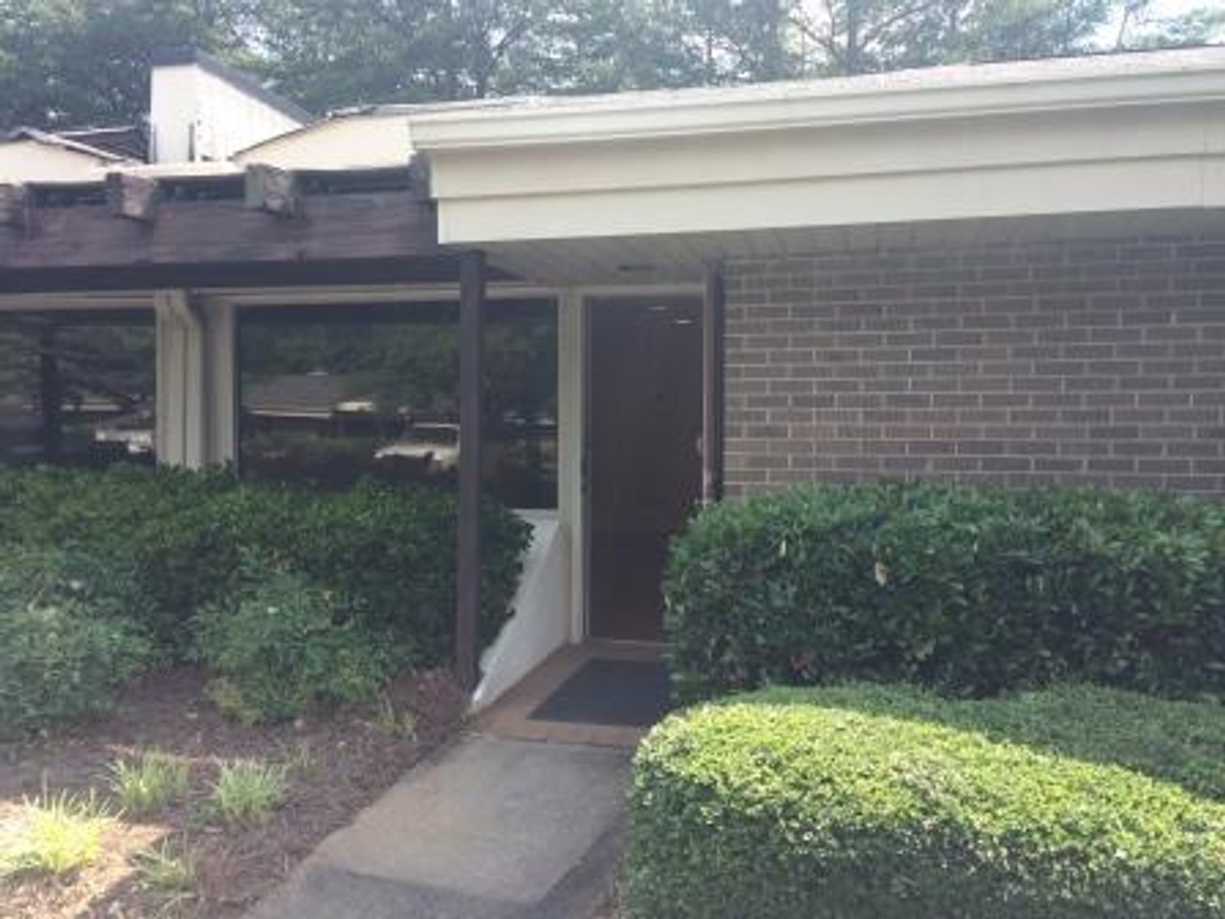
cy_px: 460
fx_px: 1026
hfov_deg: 61.7
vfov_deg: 48.2
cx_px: 612
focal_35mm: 29
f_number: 2.2
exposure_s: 1/662
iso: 32
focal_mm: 4.15
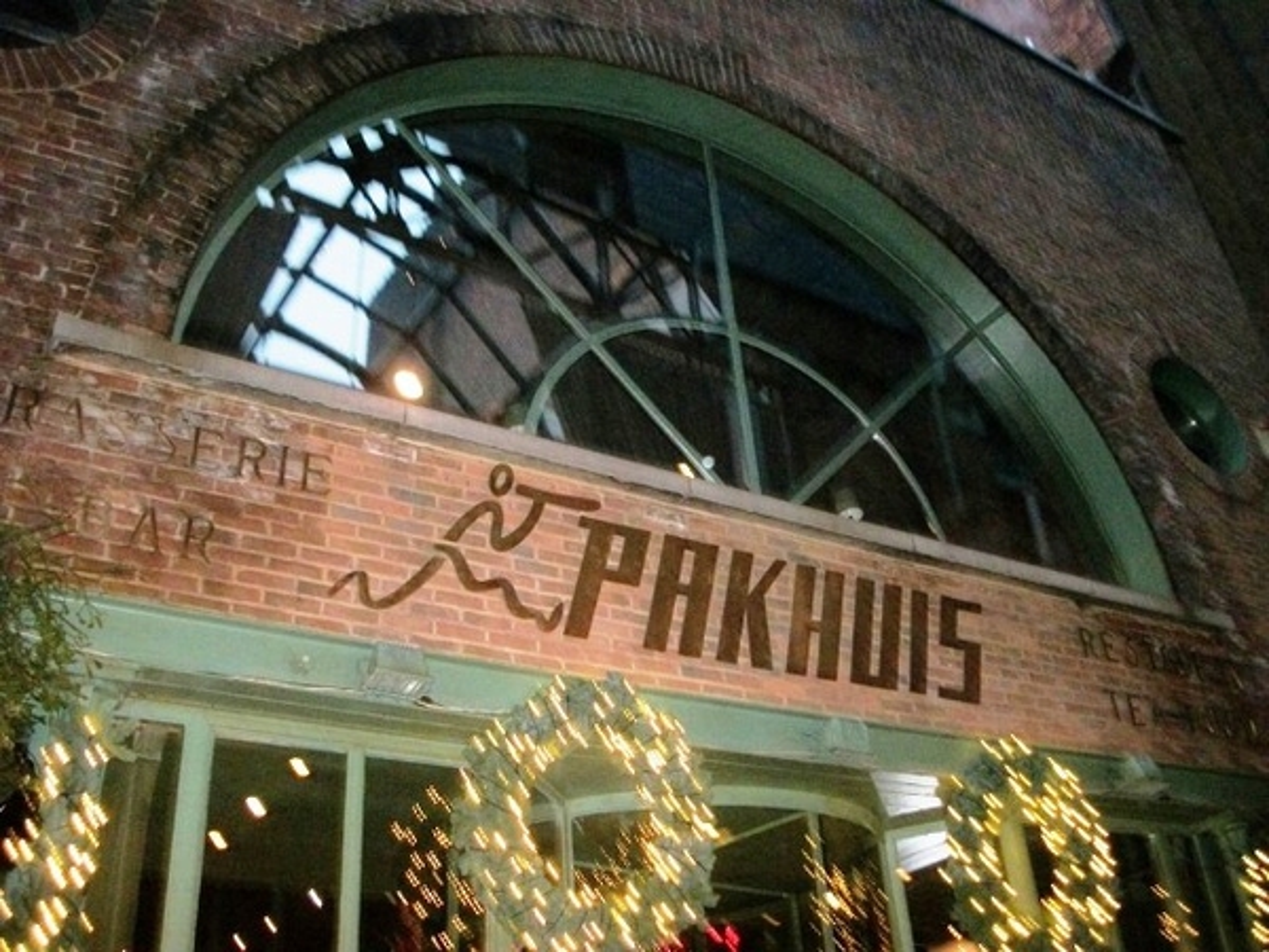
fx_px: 1173
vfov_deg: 44.2
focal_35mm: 32
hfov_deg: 56.8
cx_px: 634
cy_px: 476
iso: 250
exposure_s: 1/30
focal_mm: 5.7
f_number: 2.9
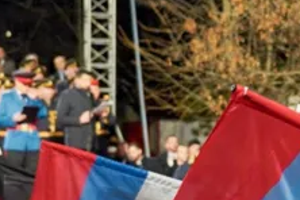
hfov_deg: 18.7
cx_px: 453
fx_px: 800
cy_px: 296
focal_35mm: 96
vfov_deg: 13.5
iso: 500
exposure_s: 1/320
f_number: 1.8
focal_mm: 28
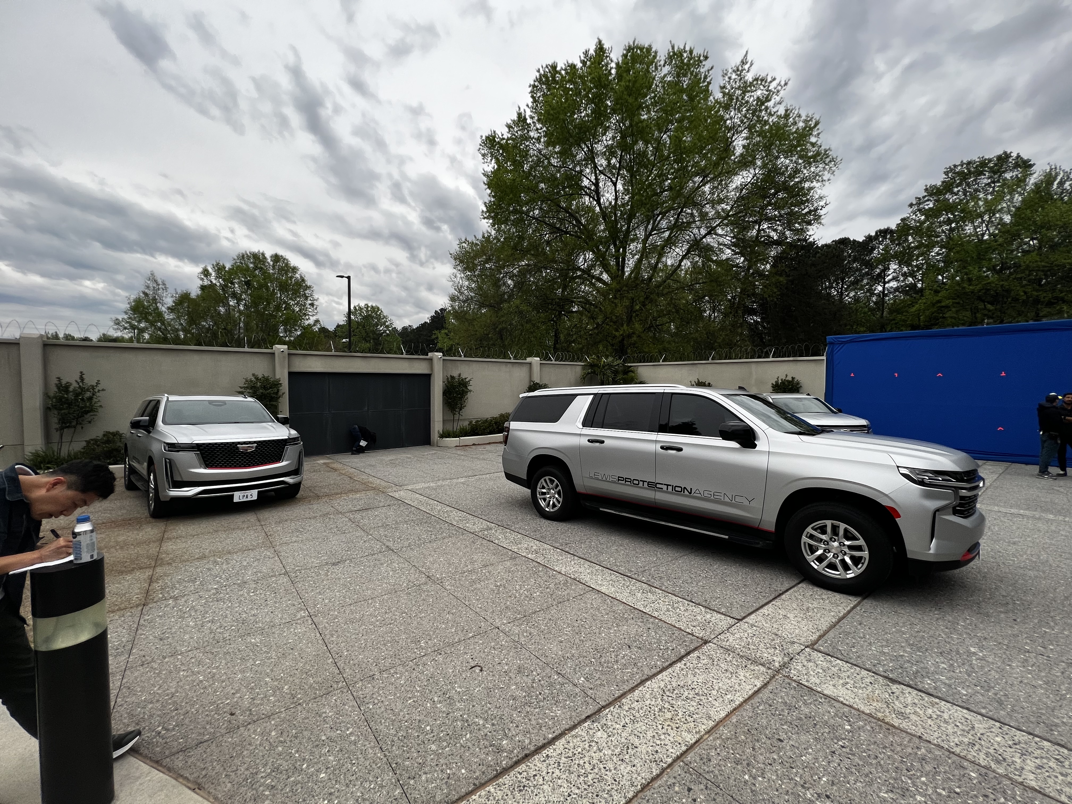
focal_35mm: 13
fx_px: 403
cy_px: 402
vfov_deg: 89.9
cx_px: 536
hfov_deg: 106.2
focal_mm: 1.57
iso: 80
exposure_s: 1/99
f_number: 1.8
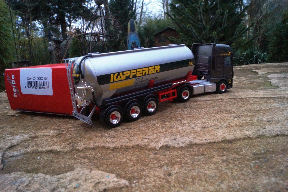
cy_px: 96
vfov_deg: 47.9
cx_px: 144
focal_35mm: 27
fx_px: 216
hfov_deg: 67.4
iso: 3200
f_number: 22
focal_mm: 18
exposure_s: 1/60
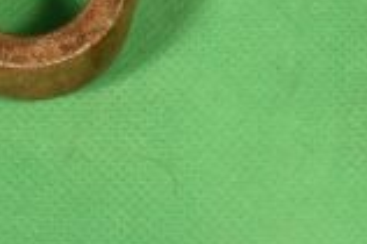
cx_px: 509
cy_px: -209
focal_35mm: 313
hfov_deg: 6.5
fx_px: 3186
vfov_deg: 4.3
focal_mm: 55
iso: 1800
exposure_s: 1/100
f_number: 22
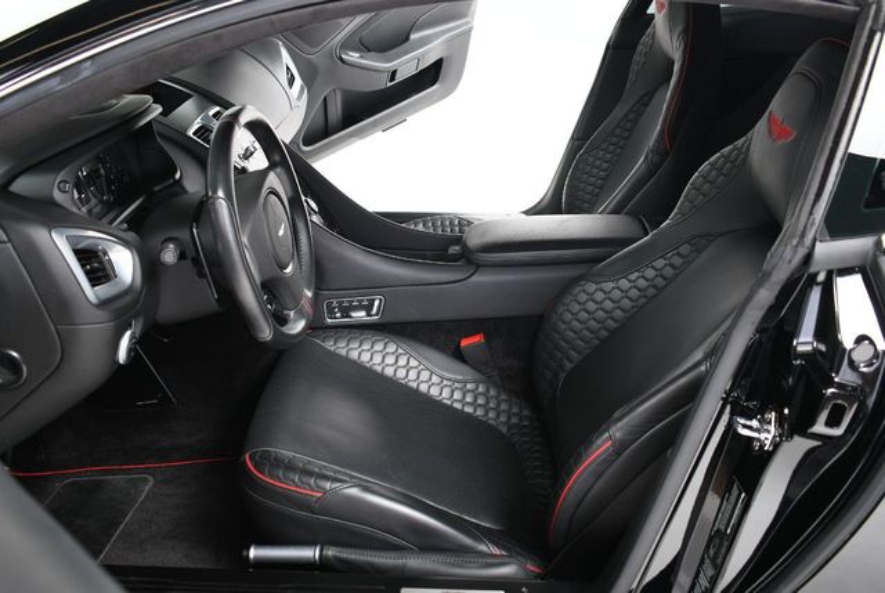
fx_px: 886
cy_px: 296
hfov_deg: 53.1
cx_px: 442
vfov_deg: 37.0
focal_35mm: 36
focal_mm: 18
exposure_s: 1/160
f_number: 3.5
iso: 100
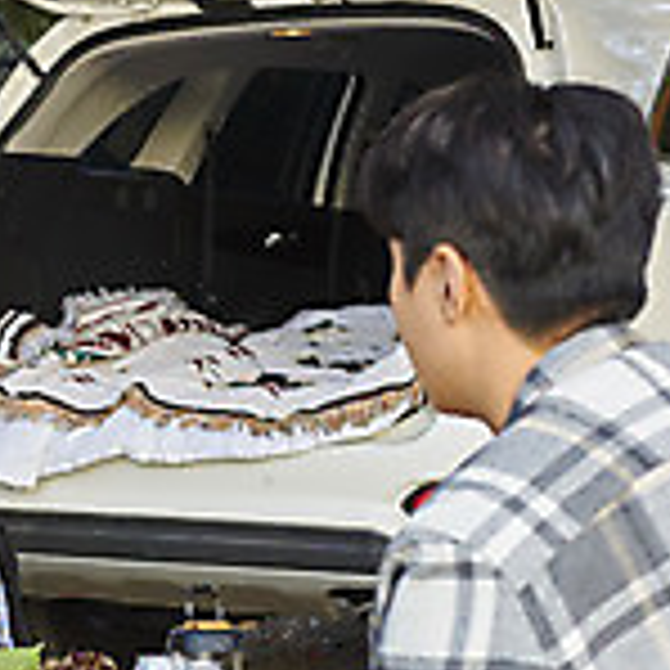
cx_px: -70
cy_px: 616
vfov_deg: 14.4
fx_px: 2628
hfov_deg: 14.2
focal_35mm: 120
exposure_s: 1/320
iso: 800
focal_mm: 35
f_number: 3.2
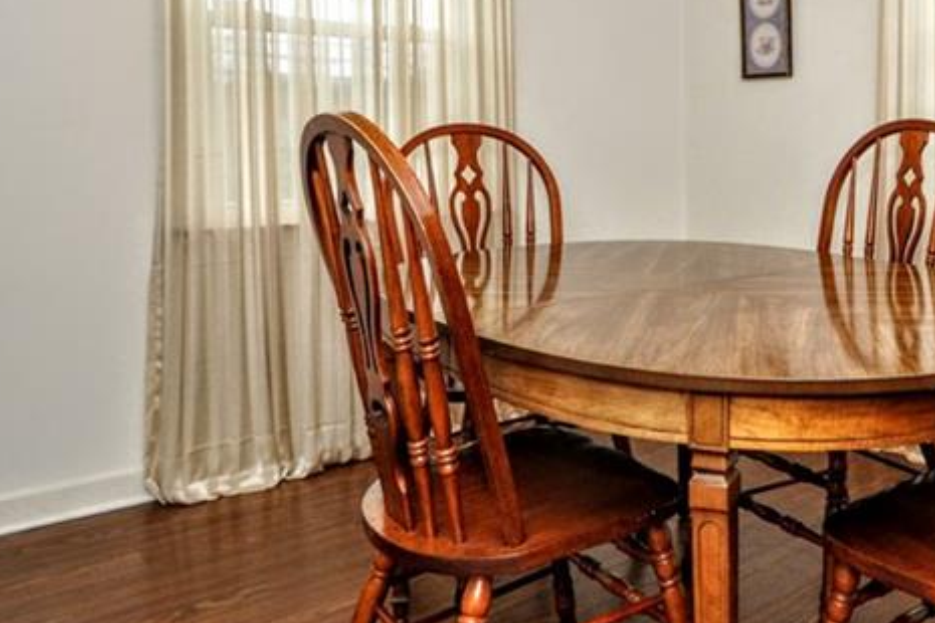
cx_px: 770
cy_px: 154
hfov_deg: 52.8
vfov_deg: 38.9
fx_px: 857
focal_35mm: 33
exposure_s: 1/60
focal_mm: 10
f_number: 4
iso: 800
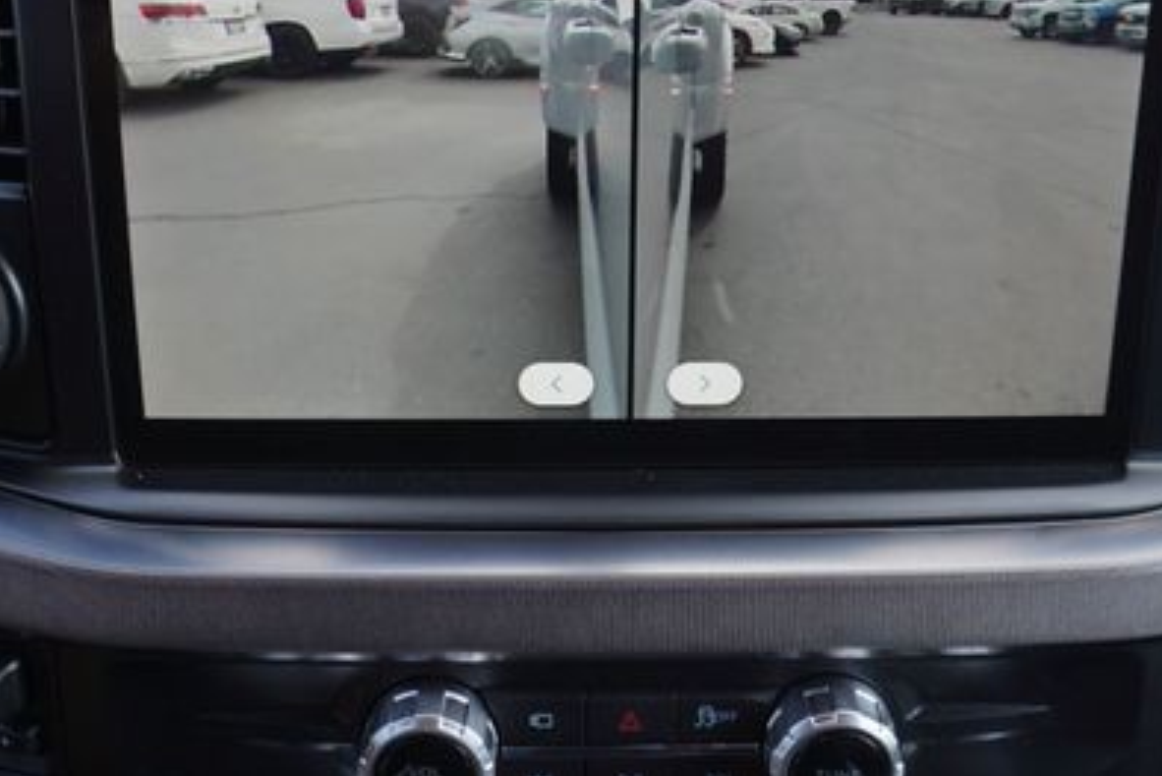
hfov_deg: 49.5
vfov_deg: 33.2
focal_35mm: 39
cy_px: 150
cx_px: 610
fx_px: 1259
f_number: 4.5
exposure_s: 1/80
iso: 100
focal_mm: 16
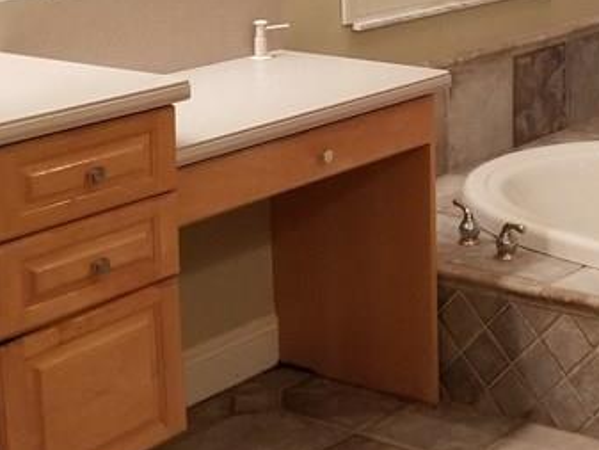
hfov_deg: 23.3
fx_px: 1368
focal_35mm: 79
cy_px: -39
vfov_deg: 18.0
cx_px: 651
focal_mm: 4.25
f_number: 1.7
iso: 160
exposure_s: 1/40
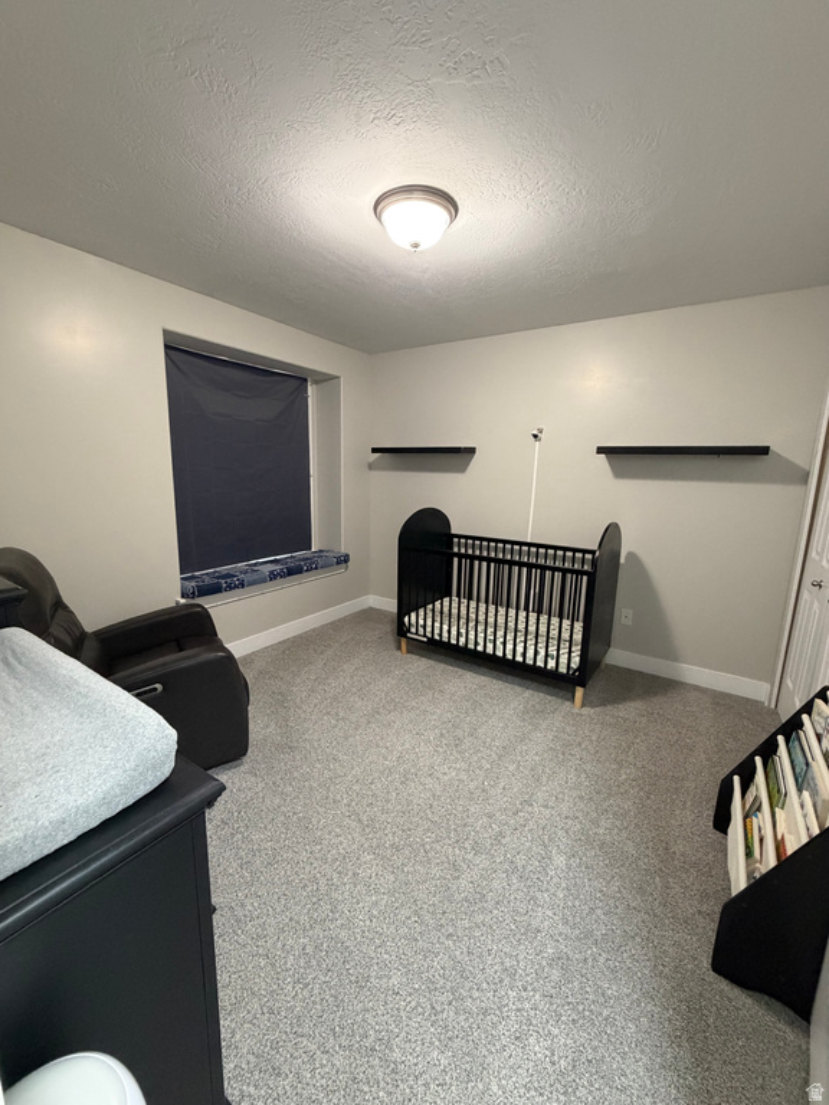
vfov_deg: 102.1
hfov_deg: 85.7
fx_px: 447
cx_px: 414
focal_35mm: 14
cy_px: 552
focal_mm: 2.22
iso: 500
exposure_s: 1/60
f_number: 2.2
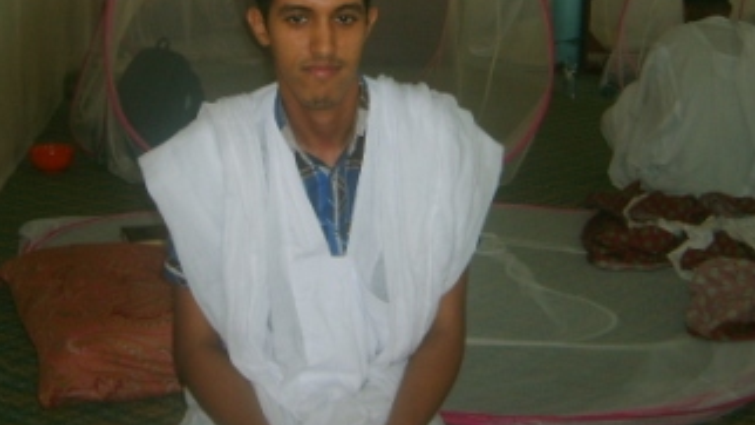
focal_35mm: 53
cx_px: 361
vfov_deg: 22.5
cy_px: 120
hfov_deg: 39.2
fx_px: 1061
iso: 100
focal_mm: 5.8
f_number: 2.8
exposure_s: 1/30
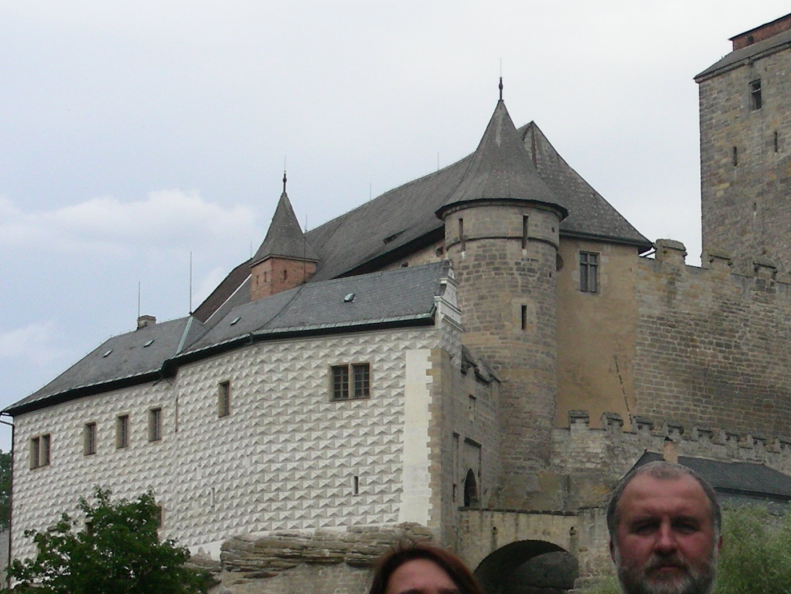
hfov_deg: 15.2
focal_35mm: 128
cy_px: 466
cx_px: 729
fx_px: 2925
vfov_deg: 11.5
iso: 100
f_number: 4
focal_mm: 10.5
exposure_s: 1/762
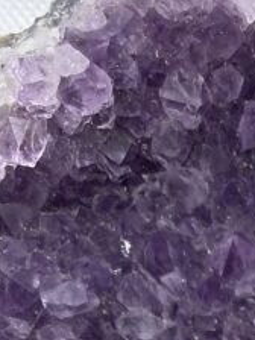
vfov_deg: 17.5
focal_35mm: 93
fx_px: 913
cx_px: 428
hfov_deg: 14.4
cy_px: 595
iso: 32
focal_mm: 4.25
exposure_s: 1/167
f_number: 1.8
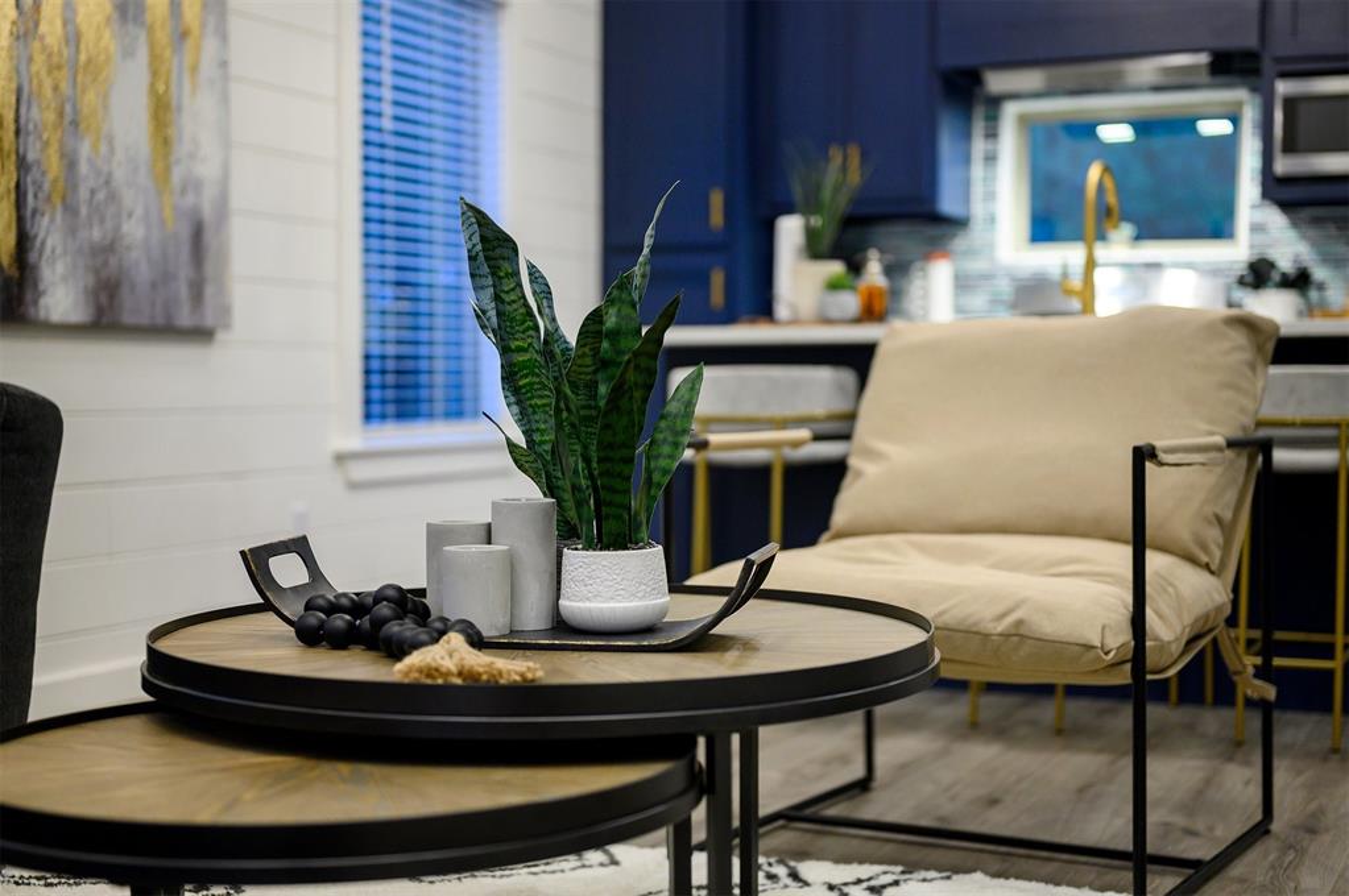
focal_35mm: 50
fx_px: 1872
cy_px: 448
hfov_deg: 39.6
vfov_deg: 26.9
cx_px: 674
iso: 320
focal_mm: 50
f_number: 1.8
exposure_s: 1/160
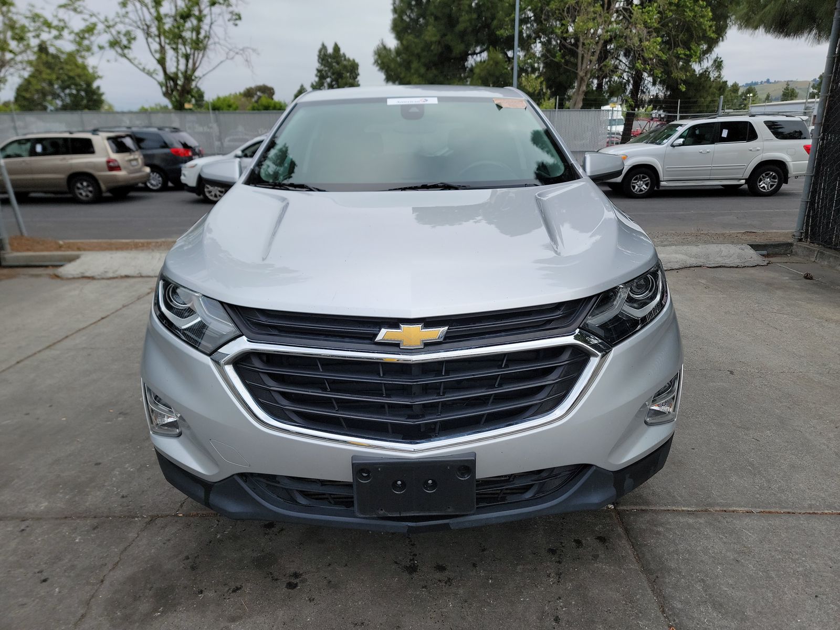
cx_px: 420
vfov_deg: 56.8
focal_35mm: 24
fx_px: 582
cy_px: 315
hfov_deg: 71.6
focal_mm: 6.7
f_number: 1.8
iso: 50
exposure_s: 1/271
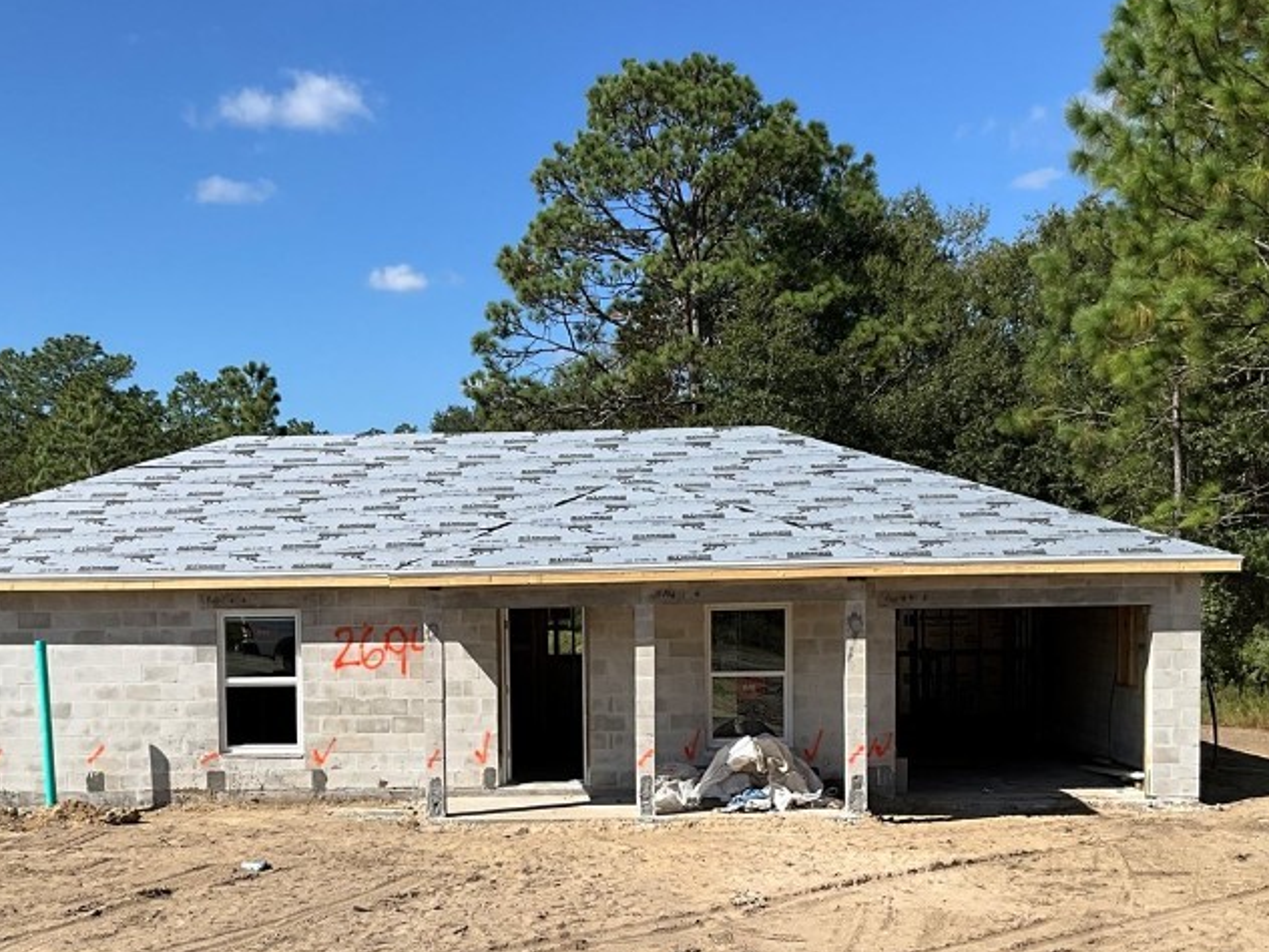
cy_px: 685
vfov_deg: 30.5
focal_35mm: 47
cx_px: 530
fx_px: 1723
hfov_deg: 40.3
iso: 25
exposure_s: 1/2227
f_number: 1.8
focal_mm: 3
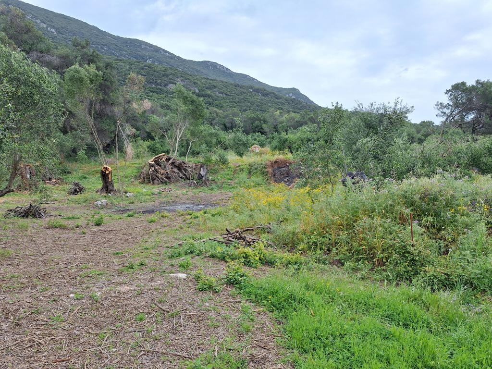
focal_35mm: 23
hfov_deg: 73.9
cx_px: 246
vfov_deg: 58.9
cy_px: 184
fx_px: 327
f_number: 1.8
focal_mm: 5.54
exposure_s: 1/921
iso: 40
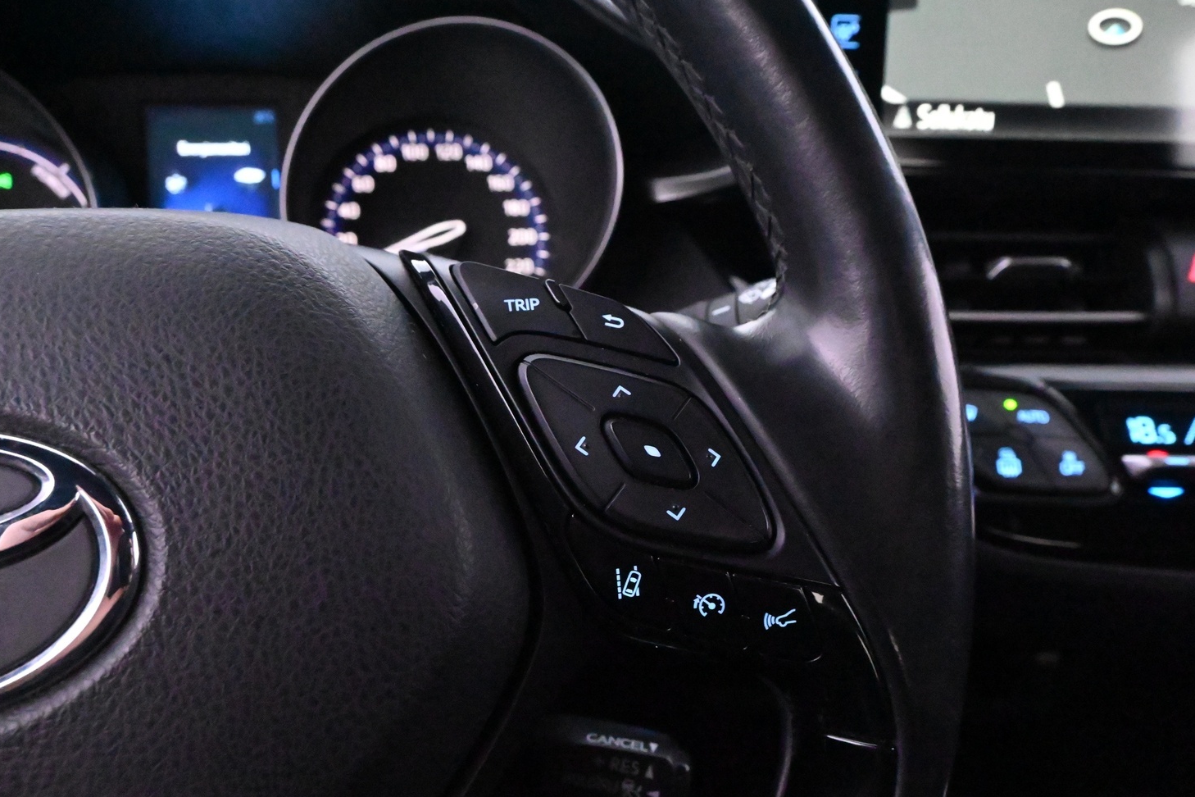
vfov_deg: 43.6
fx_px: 996
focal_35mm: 30
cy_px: 428
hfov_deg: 61.8
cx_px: 648
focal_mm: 18
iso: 20000
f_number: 7.1
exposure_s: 1/30
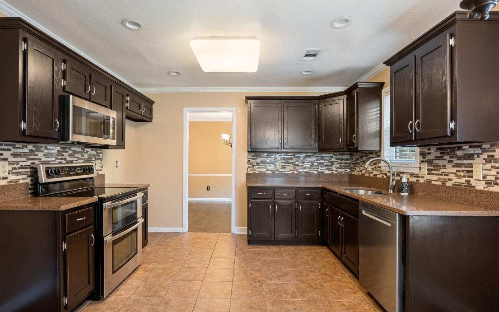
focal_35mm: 17
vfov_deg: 68.0
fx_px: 231
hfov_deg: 94.3
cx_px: 239
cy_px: 160
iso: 800
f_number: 5.6
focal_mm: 16
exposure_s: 1/13
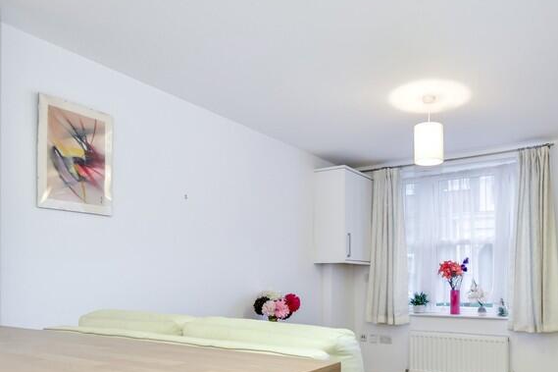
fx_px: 418
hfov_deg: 66.0
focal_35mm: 27
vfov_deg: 46.2
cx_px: 361
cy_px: 280
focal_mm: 10
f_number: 8
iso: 640
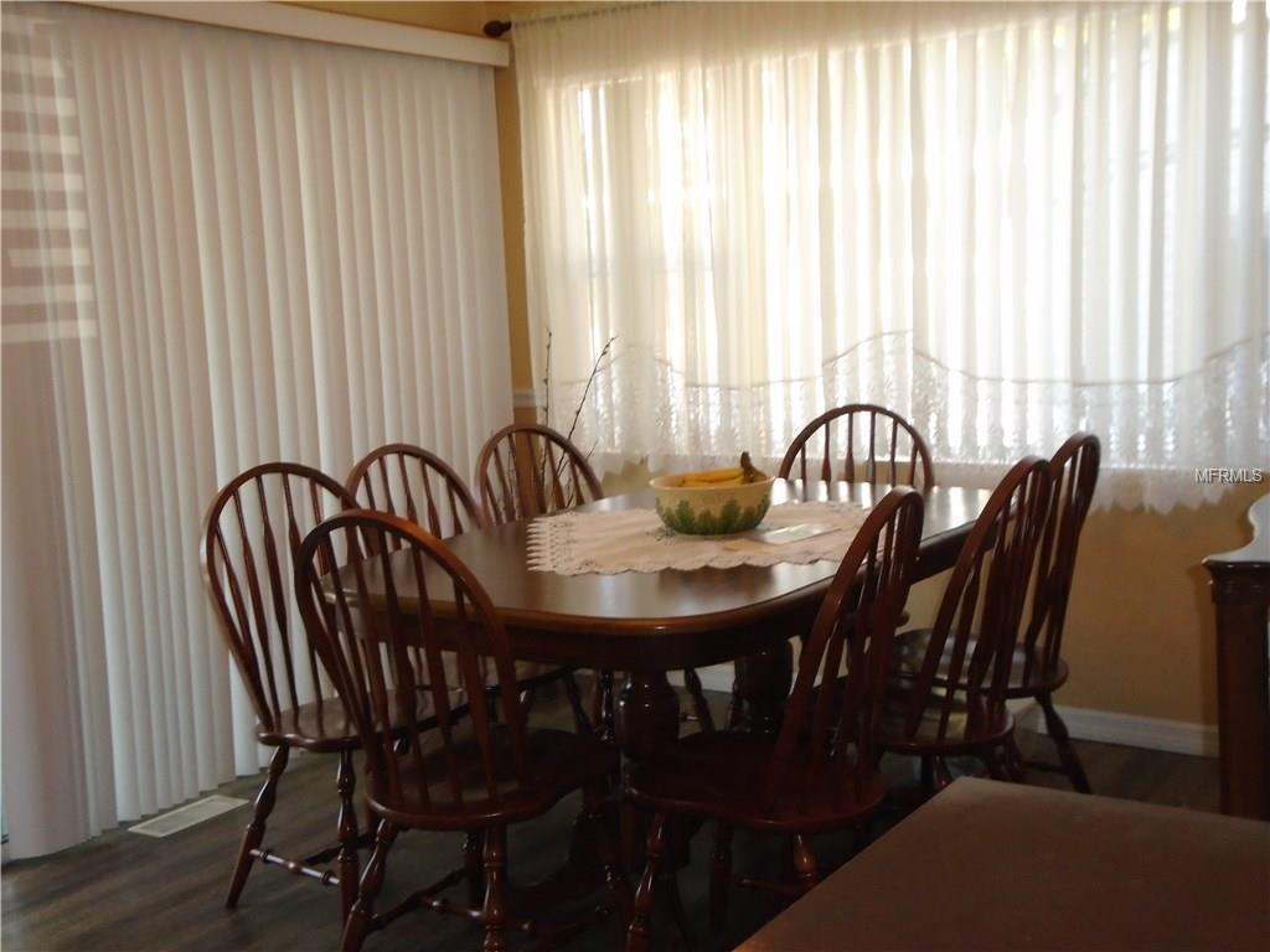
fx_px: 1541
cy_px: 476
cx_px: 635
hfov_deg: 44.8
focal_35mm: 42
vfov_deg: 34.3
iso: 250
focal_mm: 7.4
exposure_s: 1/50
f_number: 4.1
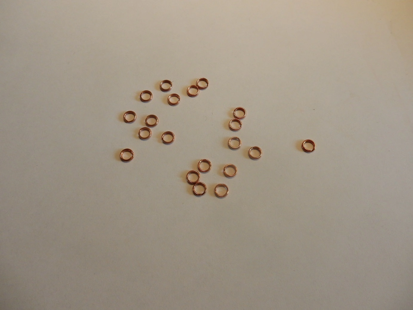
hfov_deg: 69.4
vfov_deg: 54.9
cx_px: 206
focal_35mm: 25
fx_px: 298
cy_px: 155
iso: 200
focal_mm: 4.5
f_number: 3.7
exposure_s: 1/30
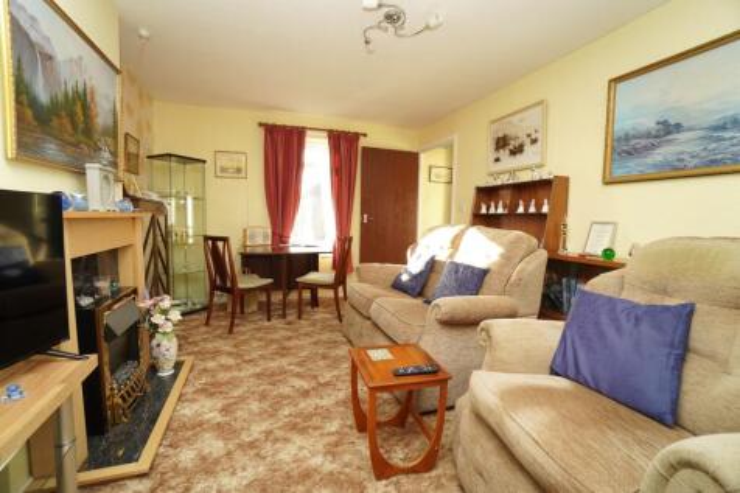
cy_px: 246
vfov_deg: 77.3
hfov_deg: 100.4
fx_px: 308
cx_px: 370
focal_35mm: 15
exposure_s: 1/100
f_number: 4
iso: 400
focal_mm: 10
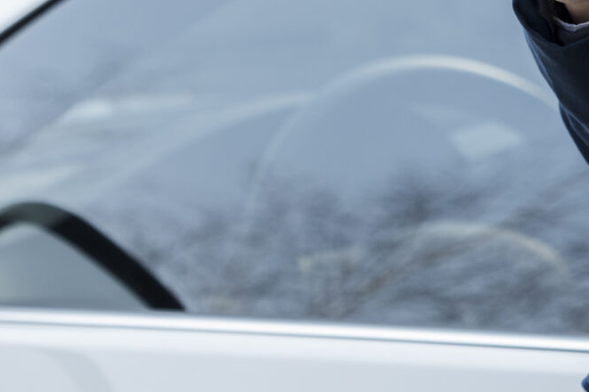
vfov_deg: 2.7
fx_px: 8242
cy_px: -280
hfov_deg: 4.1
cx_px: 340
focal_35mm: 504
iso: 200
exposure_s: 1/200
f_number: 4.5
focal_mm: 130
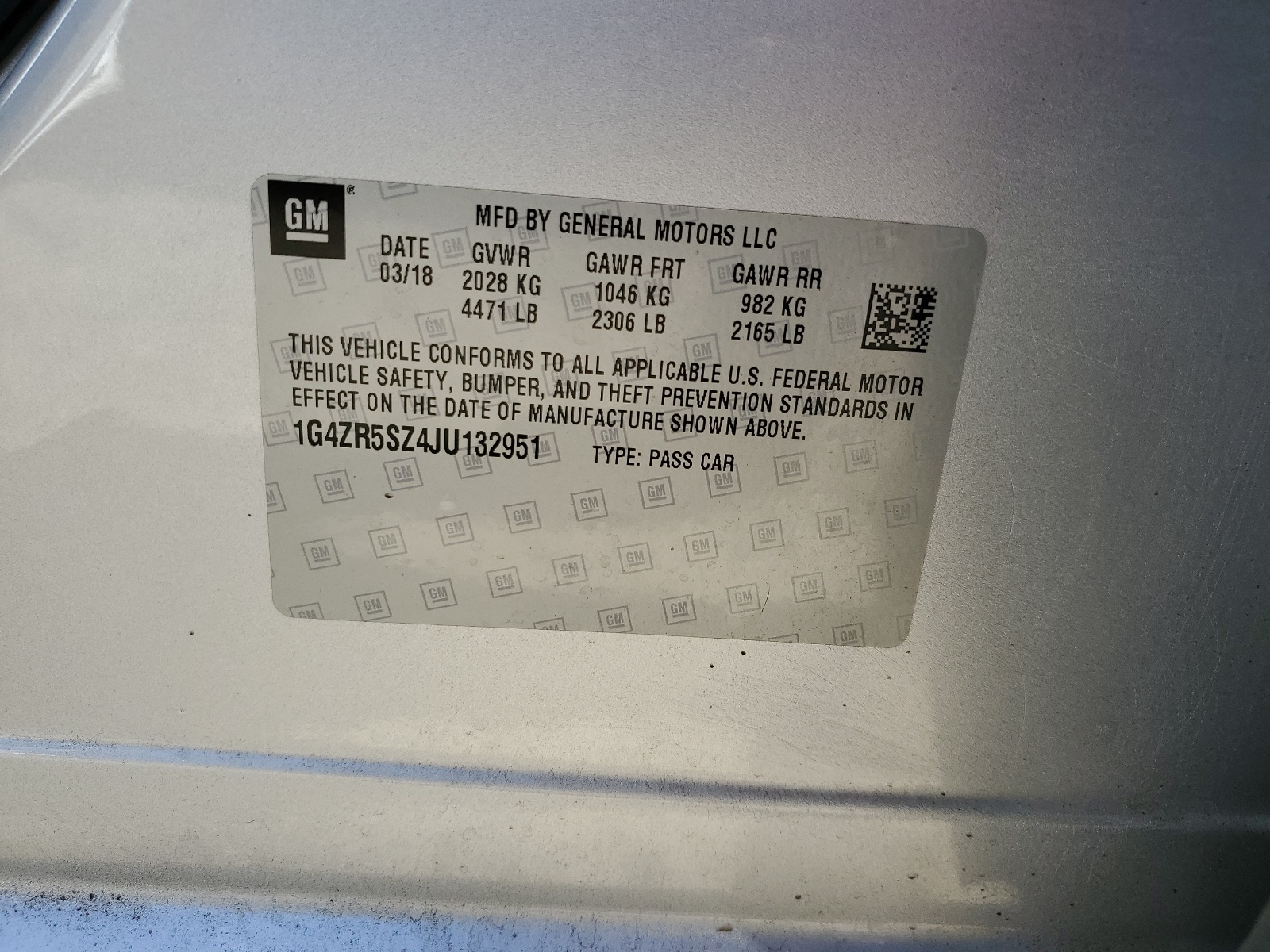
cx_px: 635
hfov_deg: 67.3
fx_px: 954
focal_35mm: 26
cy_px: 476
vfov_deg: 53.1
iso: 50
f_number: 1.5
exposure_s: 1/667
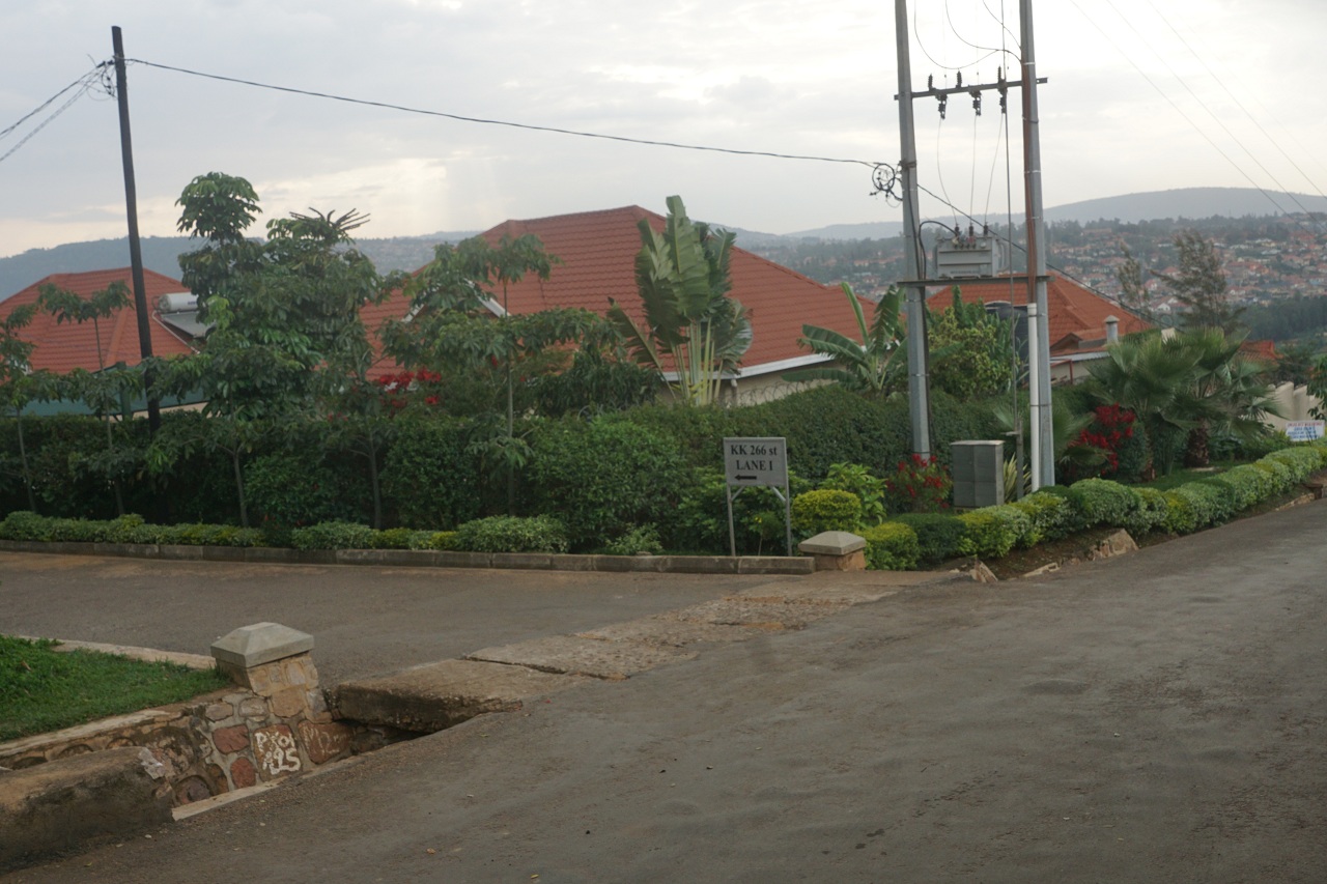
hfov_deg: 53.1
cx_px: 664
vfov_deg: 36.9
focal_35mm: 36
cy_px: 442
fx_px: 1327
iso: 200
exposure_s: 1/100
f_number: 7.1
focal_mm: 24
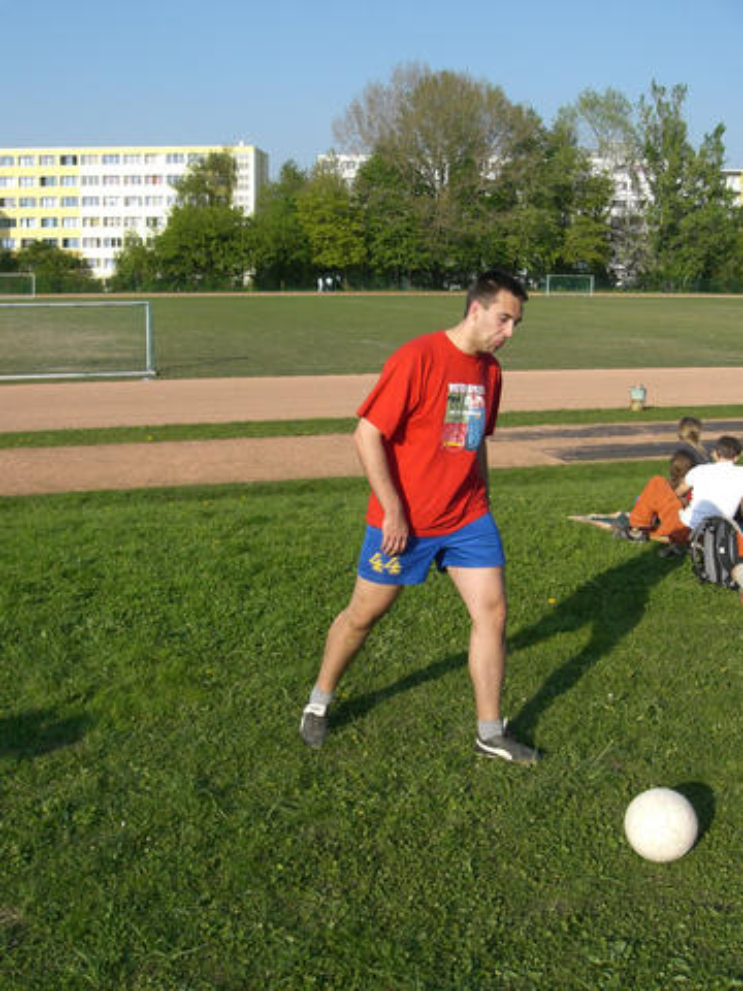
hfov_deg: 37.7
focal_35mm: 38
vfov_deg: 49.0
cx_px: 372
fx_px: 1088
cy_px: 496
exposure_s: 1/500
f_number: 4.4
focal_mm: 6.3
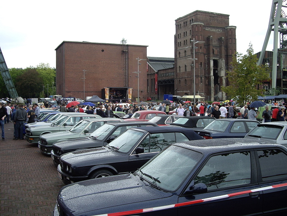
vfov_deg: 37.7
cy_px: 108
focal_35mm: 38
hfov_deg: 49.0
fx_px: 315
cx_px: 144
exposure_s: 1/160
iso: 100
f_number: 2.8
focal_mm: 7.9
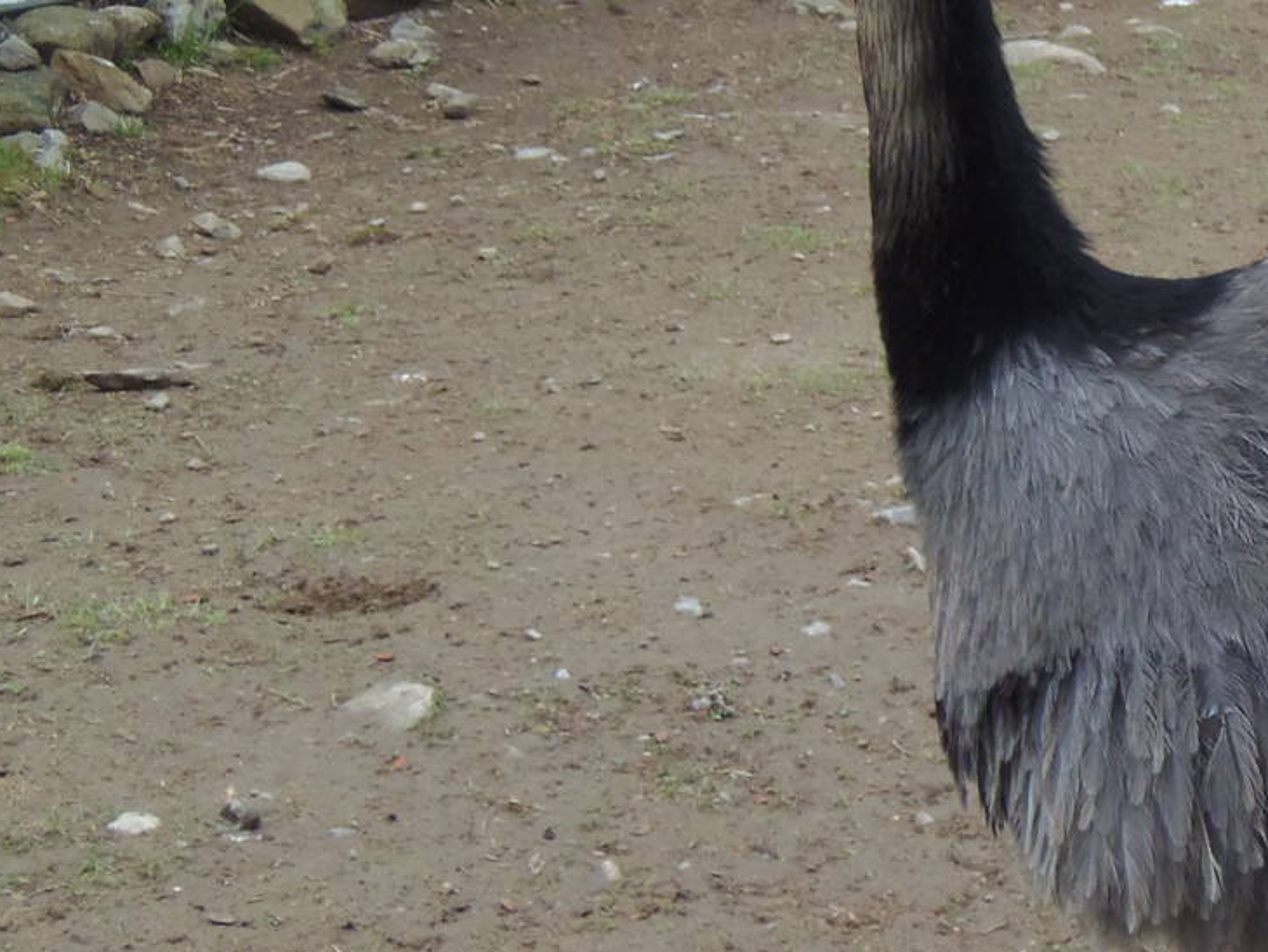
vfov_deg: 16.0
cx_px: 1226
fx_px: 3371
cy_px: 278
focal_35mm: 92
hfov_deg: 20.7
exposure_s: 1/30
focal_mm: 7.8
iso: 125
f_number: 3.6
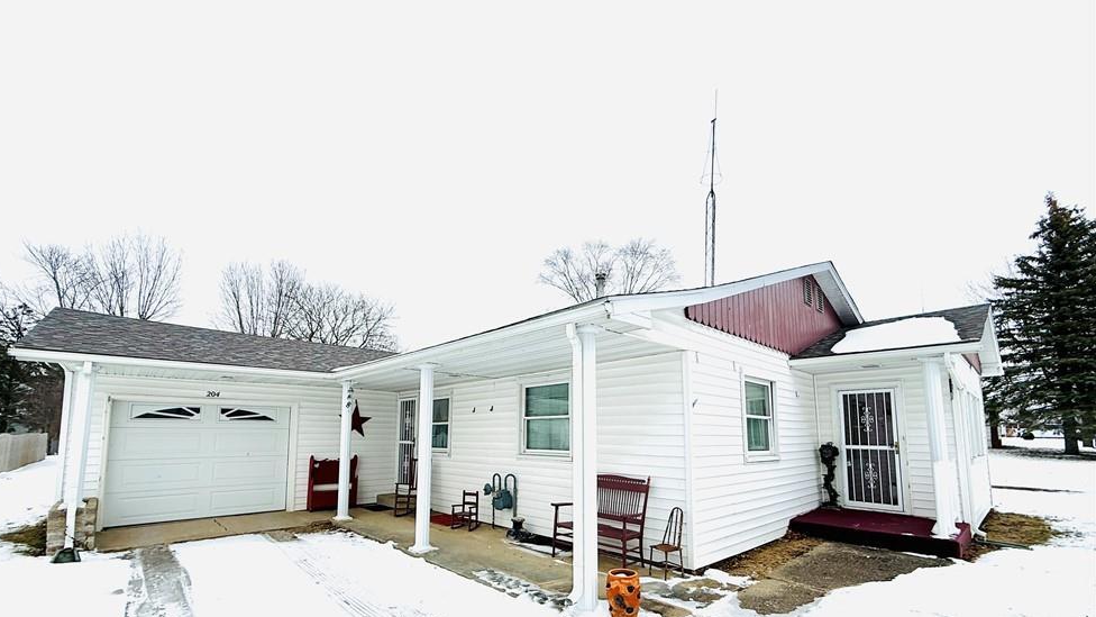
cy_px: 388
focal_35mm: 16
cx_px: 522
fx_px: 465
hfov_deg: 99.3
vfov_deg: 66.0
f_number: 2.2
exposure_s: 1/2841
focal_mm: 2.22
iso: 50
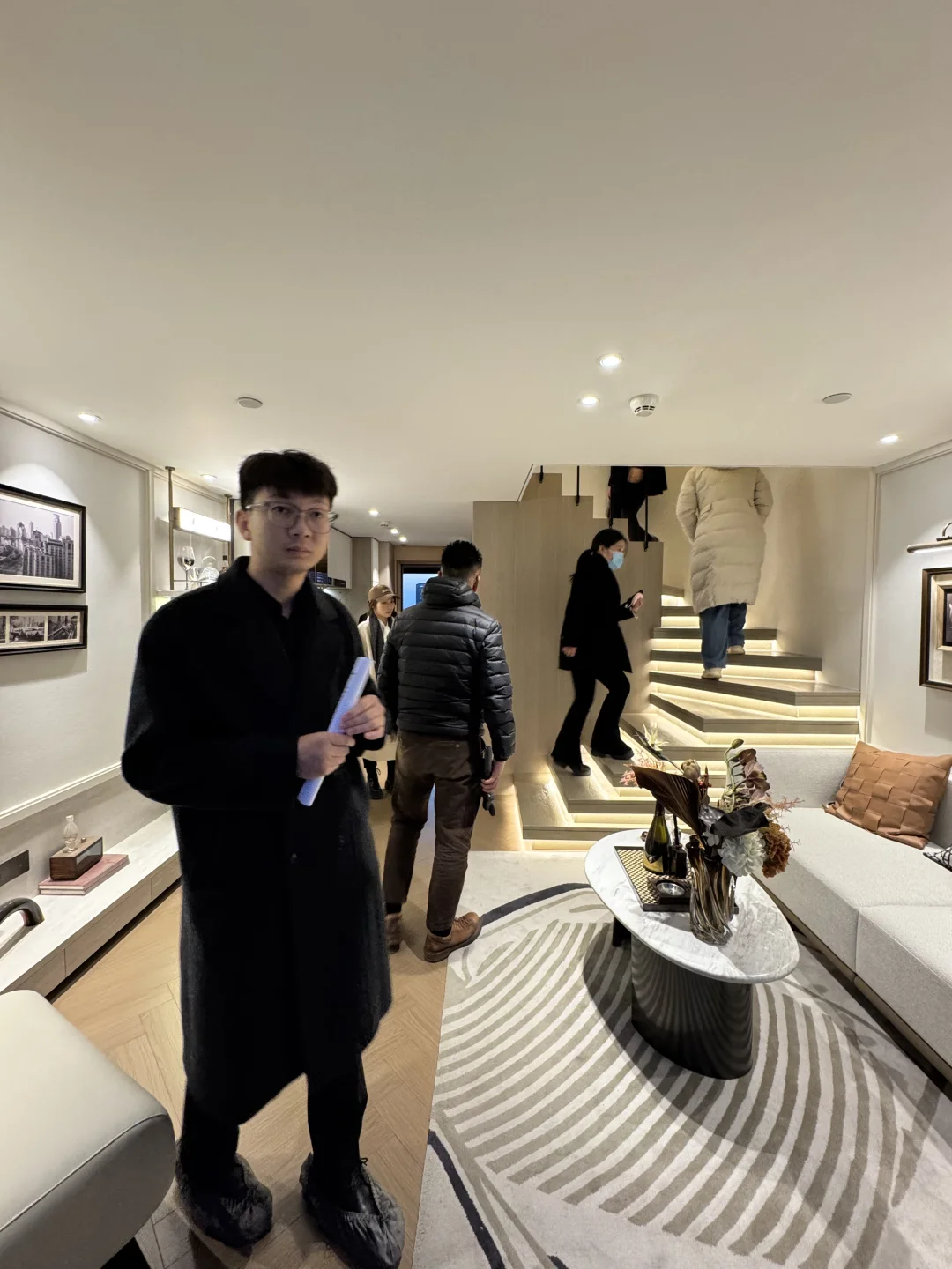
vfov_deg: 102.1
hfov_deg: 85.7
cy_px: 634
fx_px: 513
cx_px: 476
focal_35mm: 14
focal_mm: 2.22
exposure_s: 1/50
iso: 250
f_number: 2.2
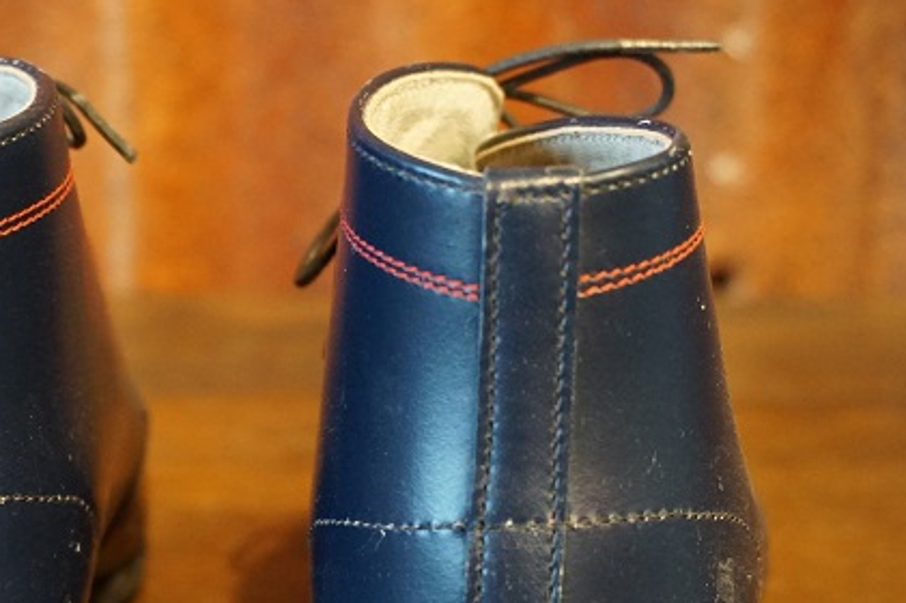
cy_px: 513
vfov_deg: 14.9
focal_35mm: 91
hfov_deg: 22.3
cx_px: 267
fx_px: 2288
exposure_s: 1/15
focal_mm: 34
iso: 3200
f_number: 5
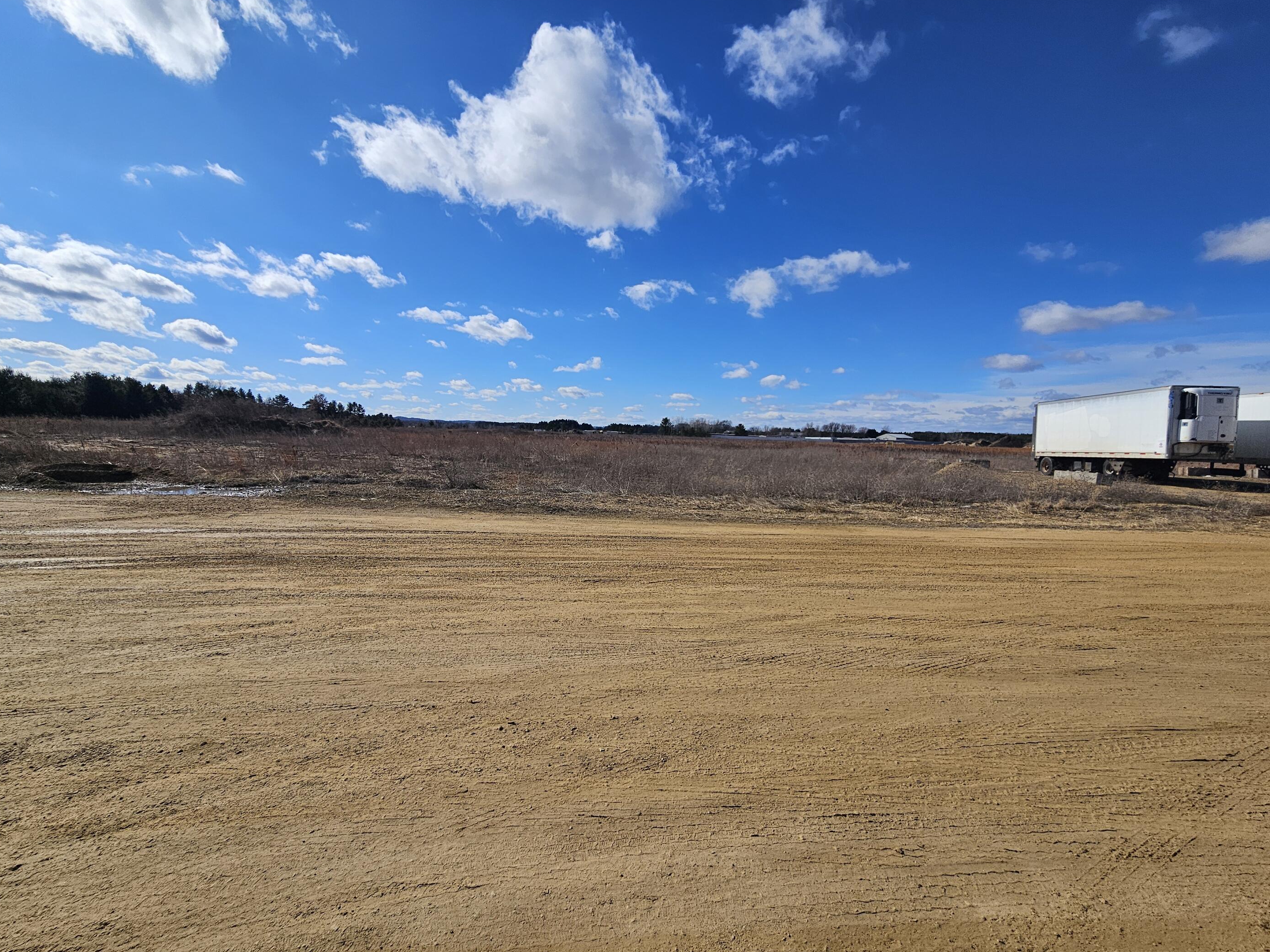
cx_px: 641
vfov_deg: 85.7
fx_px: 514
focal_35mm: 14
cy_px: 470
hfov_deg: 102.1
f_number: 2.2
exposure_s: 1/5243
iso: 50
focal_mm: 2.2
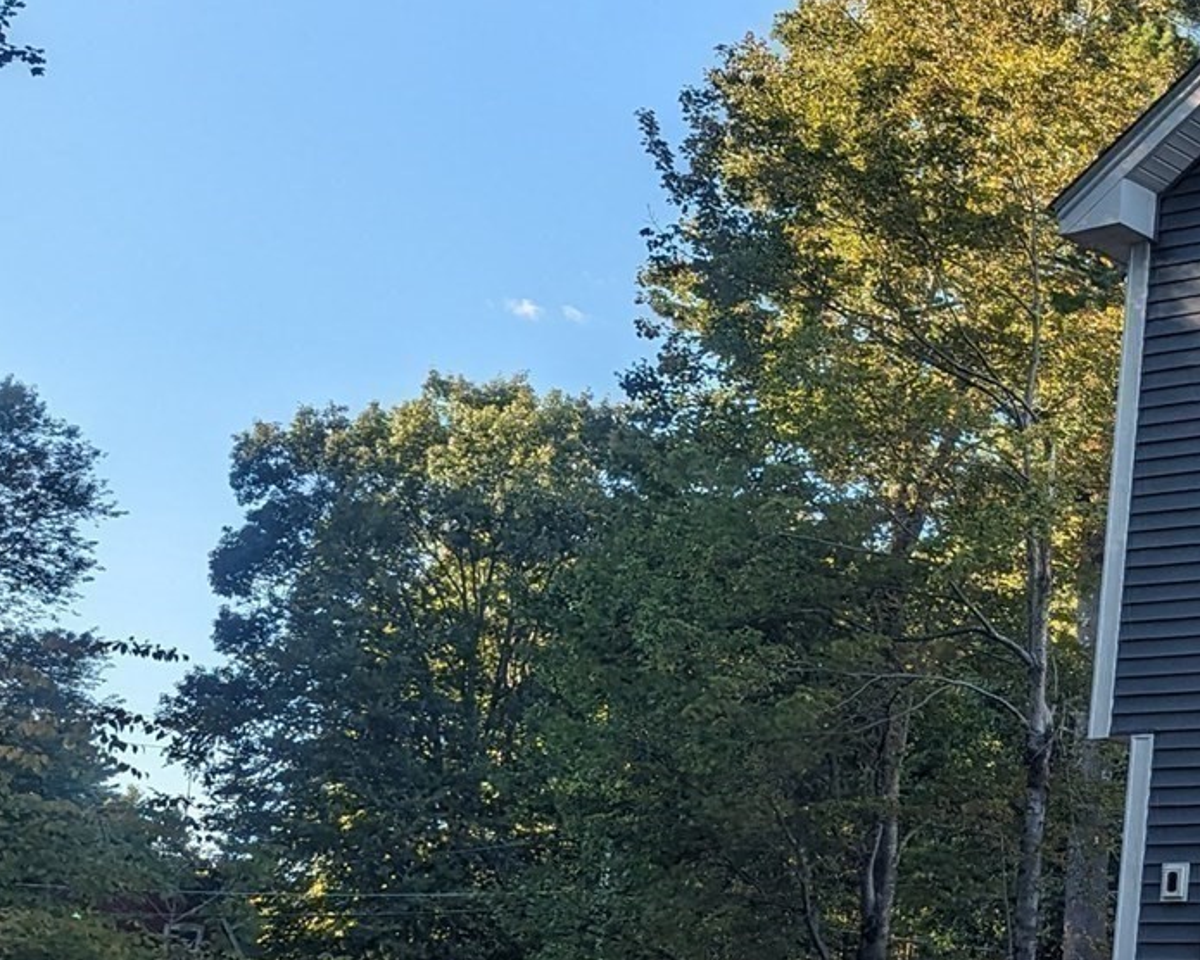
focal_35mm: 69
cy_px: 658
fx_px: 2451
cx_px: 1478
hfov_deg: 24.6
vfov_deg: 22.1
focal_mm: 6.81
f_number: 1.85
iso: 46
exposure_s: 1/690
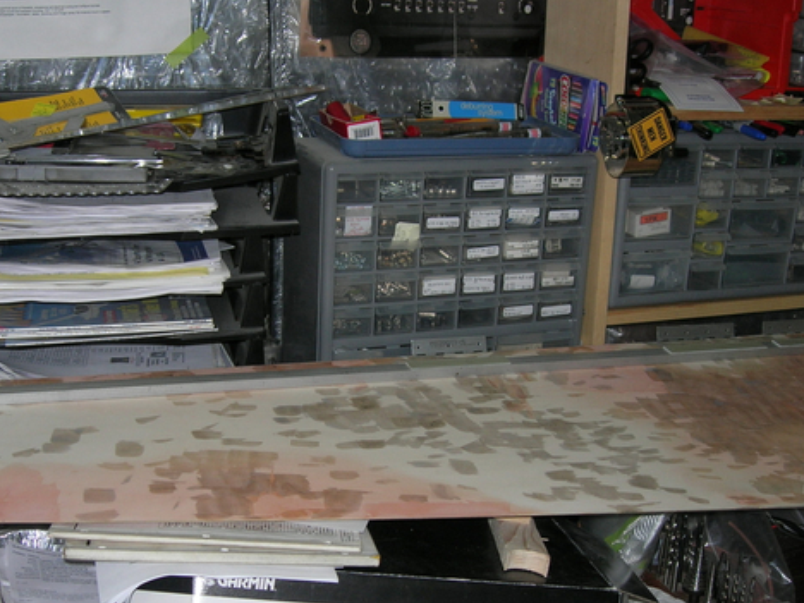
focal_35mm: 52
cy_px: 381
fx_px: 1208
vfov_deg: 27.9
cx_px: 383
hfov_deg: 36.8
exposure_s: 1/60.1
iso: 64
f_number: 2.8
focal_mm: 7.8
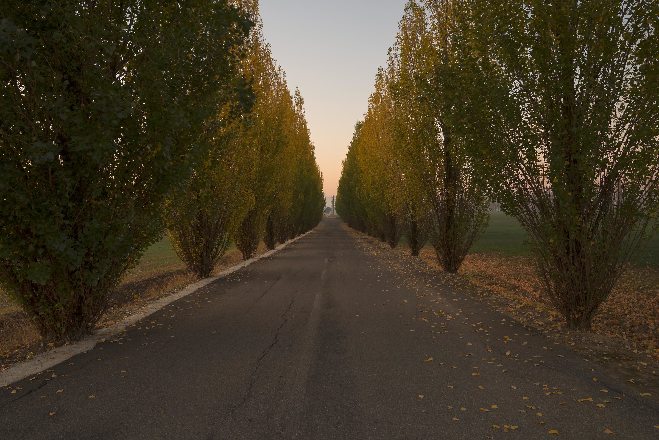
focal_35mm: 26
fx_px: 476
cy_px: 220
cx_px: 330
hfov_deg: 69.4
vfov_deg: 49.6
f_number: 10
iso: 100
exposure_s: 40
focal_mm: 26
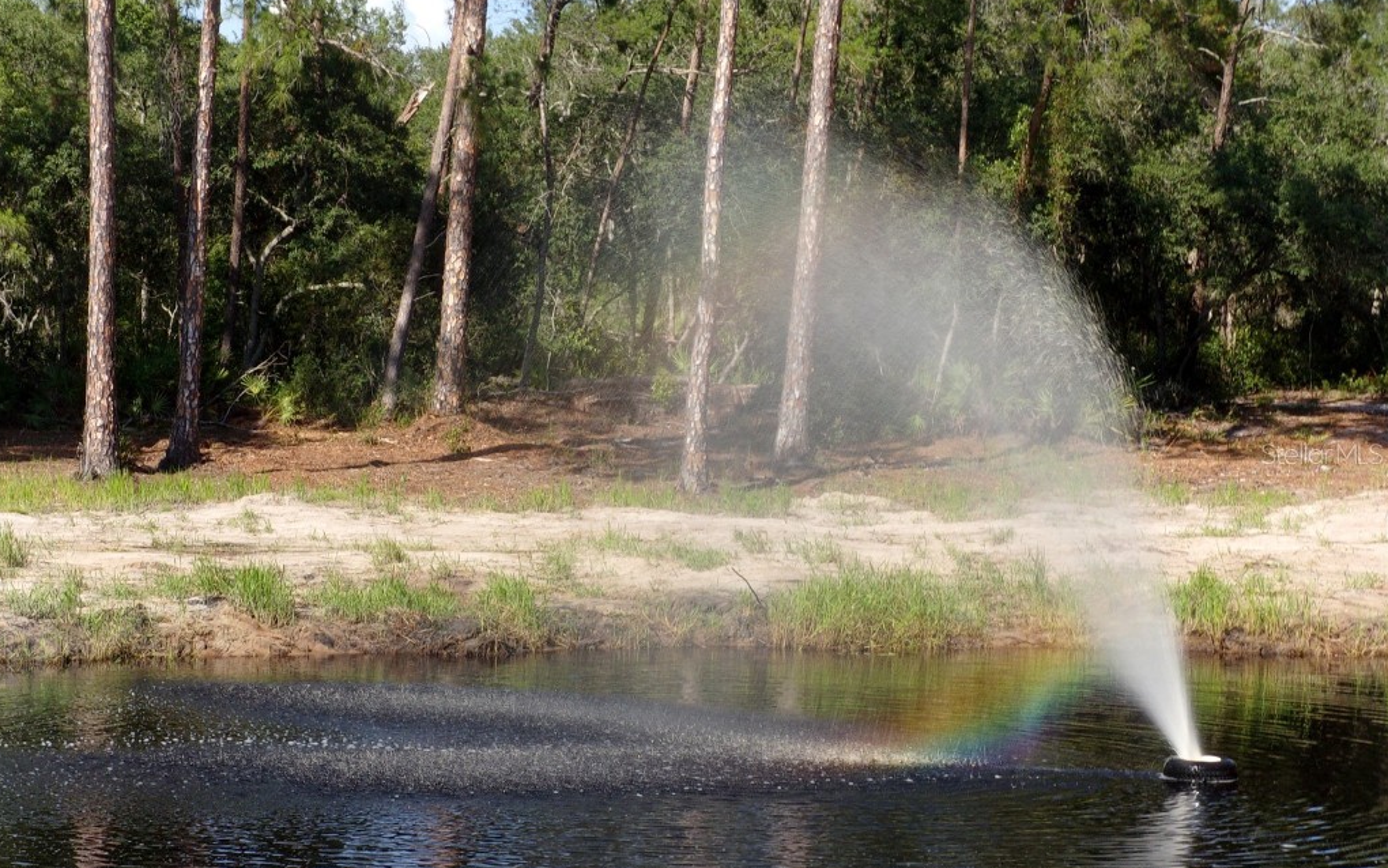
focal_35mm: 83
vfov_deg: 15.7
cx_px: 693
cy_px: 453
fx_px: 3140
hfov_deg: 24.9
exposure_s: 1/38
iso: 80
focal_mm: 14
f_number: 14.3
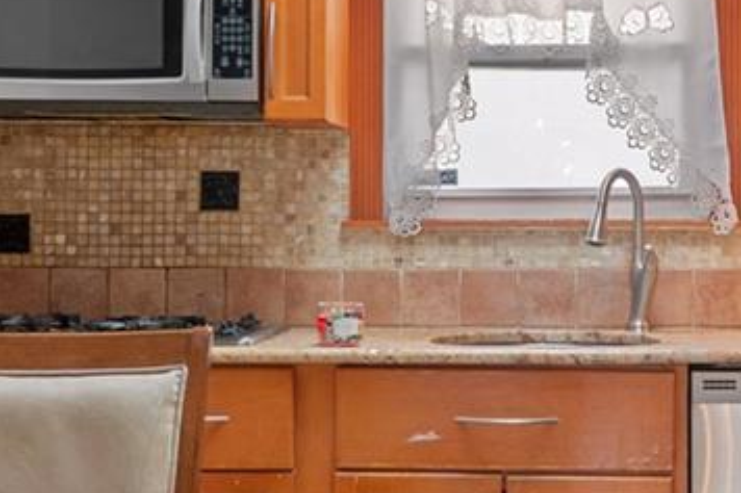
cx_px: 558
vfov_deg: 19.7
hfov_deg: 28.8
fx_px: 1420
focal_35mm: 69
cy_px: 190
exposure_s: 1/1.67
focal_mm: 12
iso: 250
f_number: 8
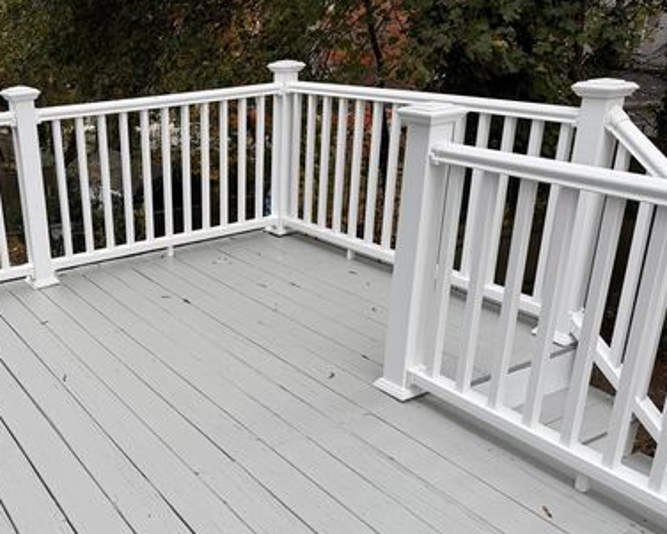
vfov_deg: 40.1
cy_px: 304
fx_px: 731
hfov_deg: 46.9
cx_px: 149
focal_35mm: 37
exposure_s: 1/376
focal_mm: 6.76
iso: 80
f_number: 1.78
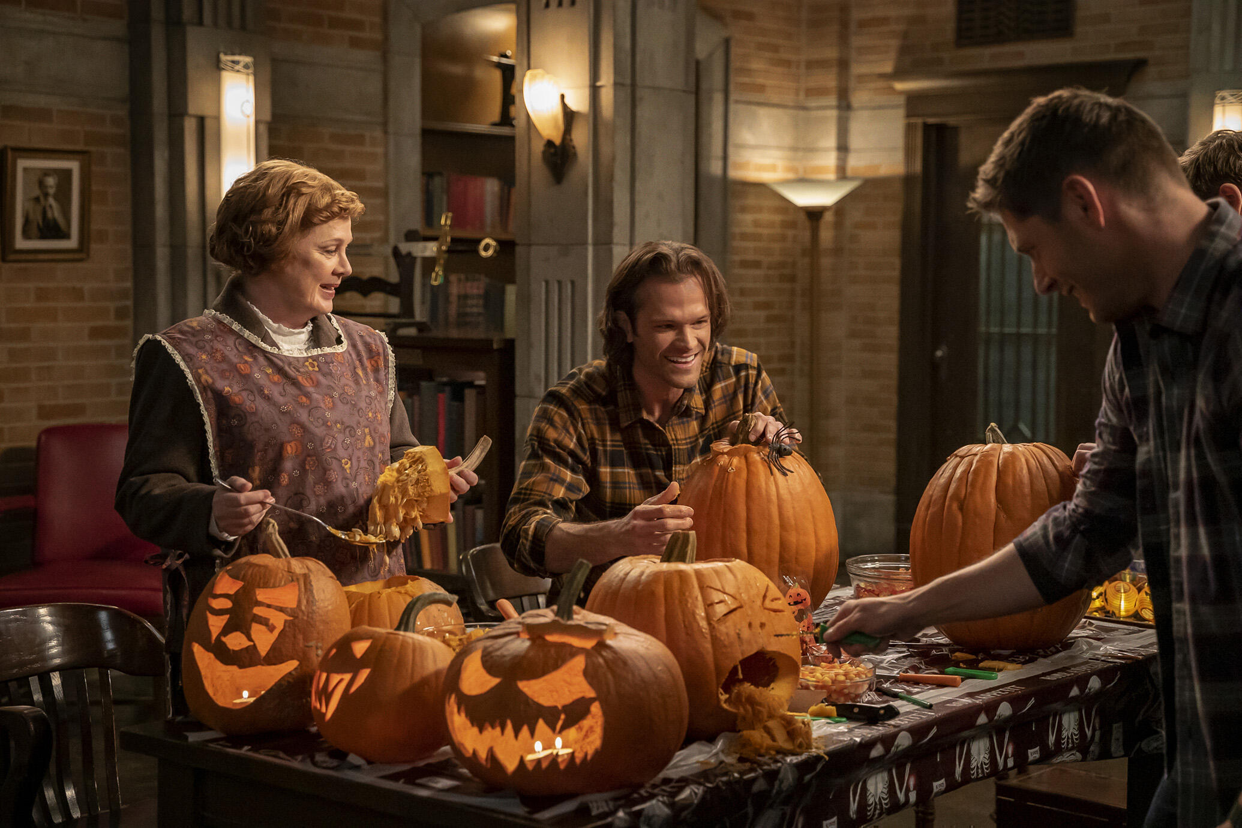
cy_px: 414
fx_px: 2104
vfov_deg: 22.3
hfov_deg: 32.9
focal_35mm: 61
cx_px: 621
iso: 6400
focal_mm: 61
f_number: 4
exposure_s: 1/200
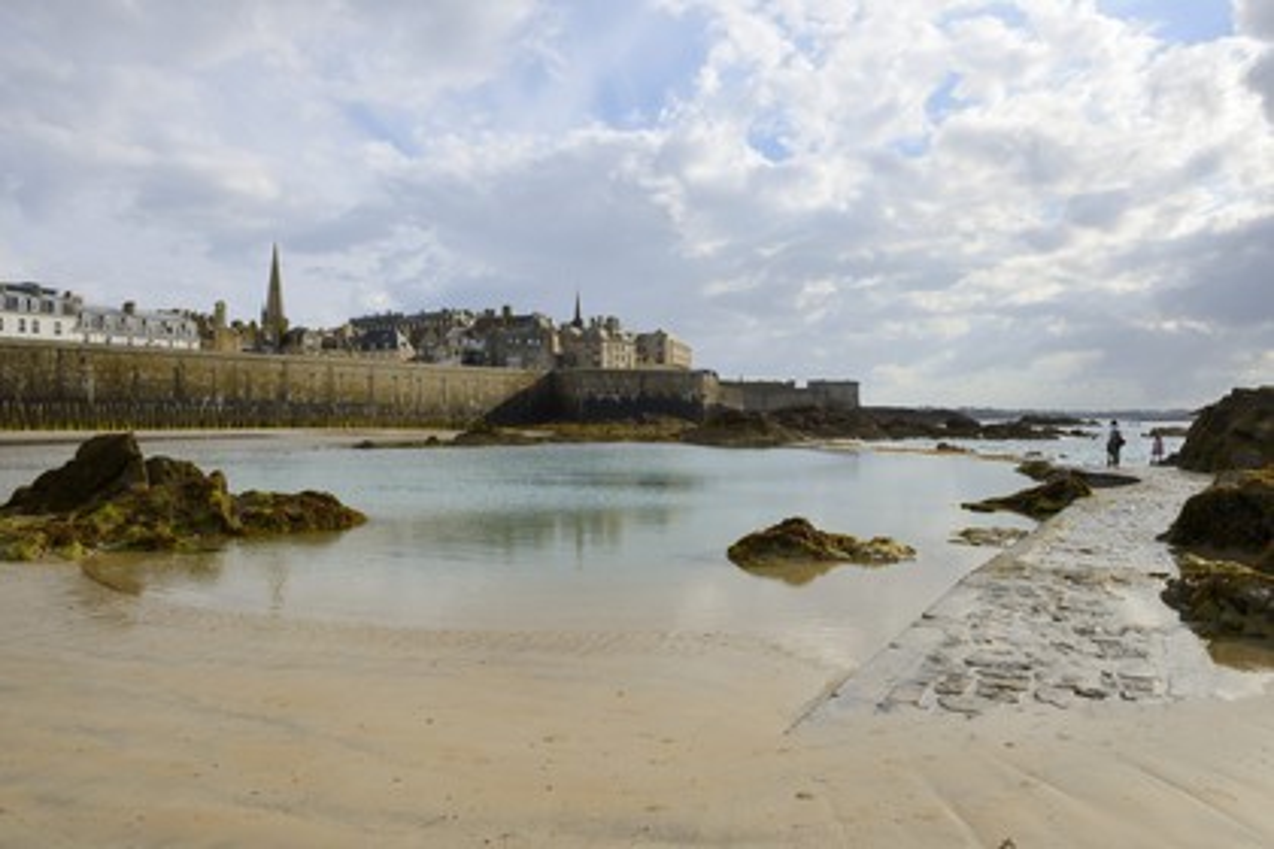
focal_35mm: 24
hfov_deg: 73.7
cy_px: 424
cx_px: 637
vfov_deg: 53.1
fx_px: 849
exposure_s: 1/250
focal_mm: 24
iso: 200
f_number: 13
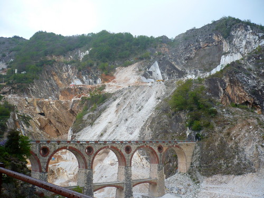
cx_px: 132
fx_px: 267
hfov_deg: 52.6
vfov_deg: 40.7
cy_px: 99
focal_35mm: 35
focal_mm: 5.8
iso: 100
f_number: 2.8
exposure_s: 1/100
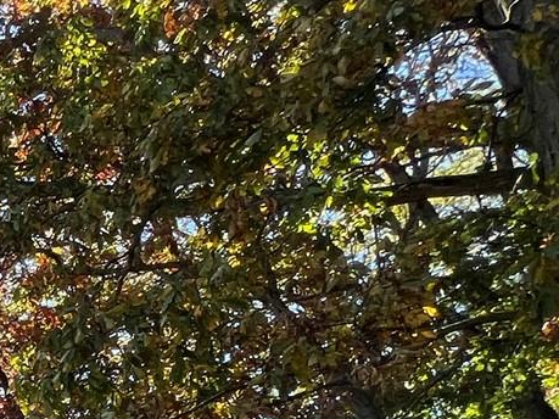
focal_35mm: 58
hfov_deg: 19.0
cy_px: 780
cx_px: -571
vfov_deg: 18.7
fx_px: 936
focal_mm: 1.57
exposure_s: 1/259
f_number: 1.8
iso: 32
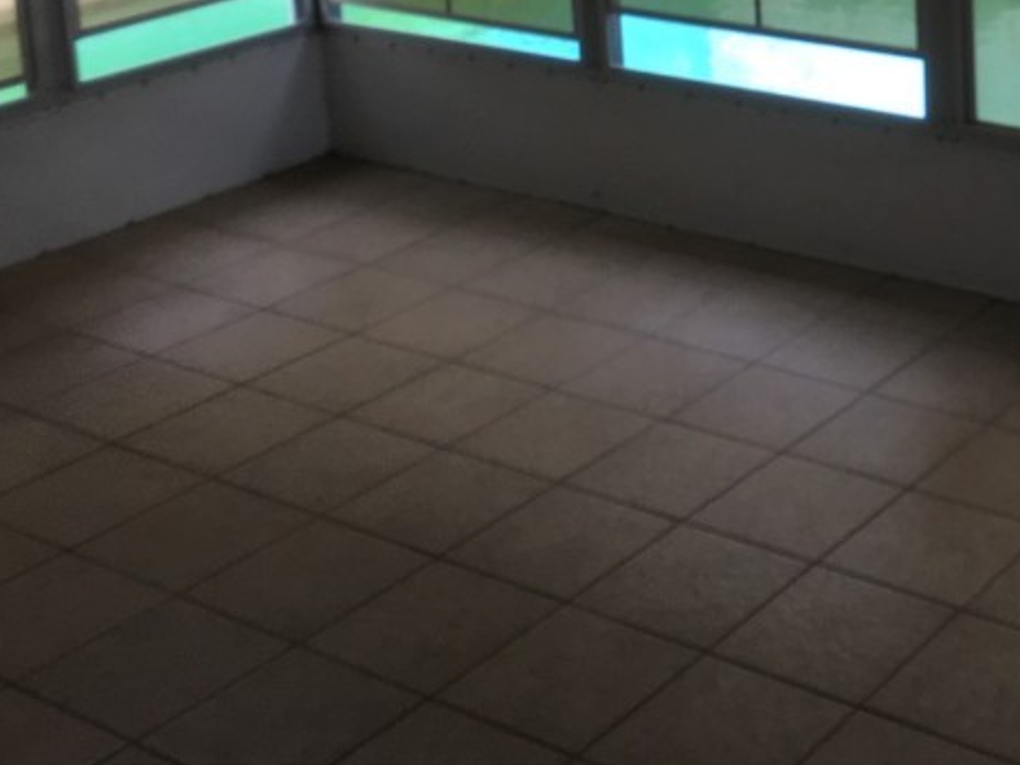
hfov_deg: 28.5
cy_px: -75
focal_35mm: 64
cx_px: 1011
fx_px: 1886
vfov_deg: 21.7
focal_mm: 4.15
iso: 25
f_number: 2.2
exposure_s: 1/60
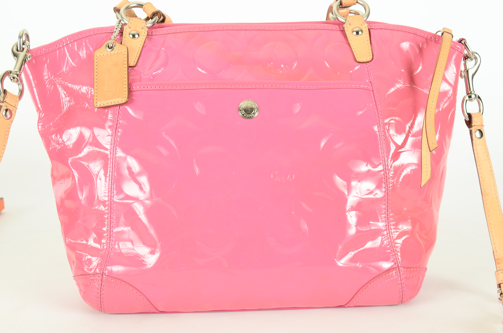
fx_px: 669
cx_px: 252
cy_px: 166
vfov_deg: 28.0
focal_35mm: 48
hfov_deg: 41.2
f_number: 11
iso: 320
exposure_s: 1/60
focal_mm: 32
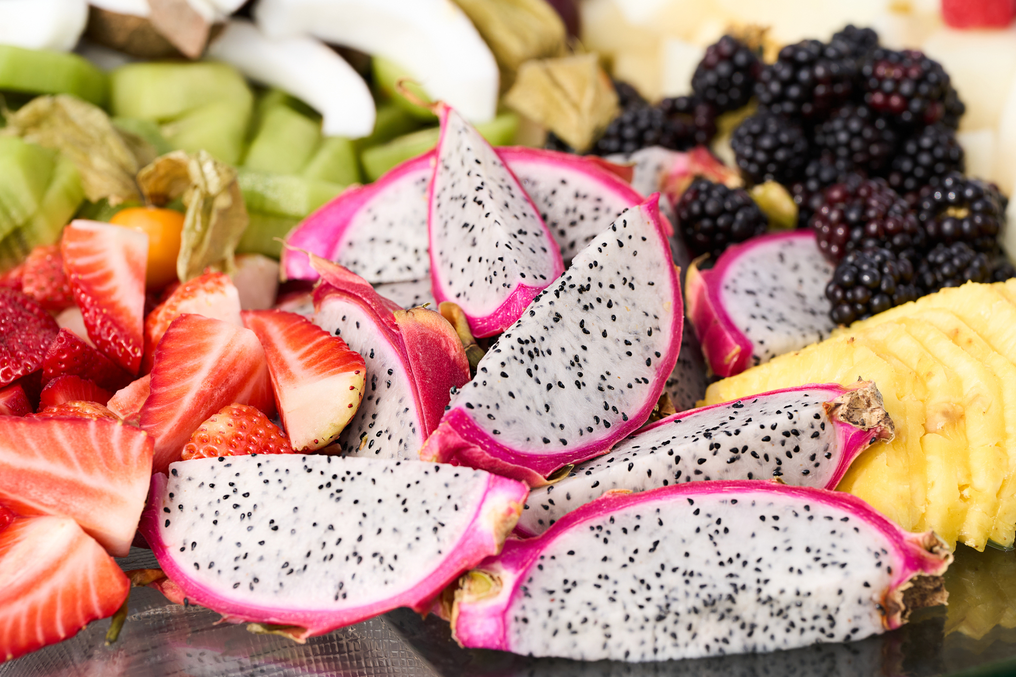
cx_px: 508
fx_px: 5306
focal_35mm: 188
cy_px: 338
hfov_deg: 10.9
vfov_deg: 7.3
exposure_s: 1/250
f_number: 7.1
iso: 400
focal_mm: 188
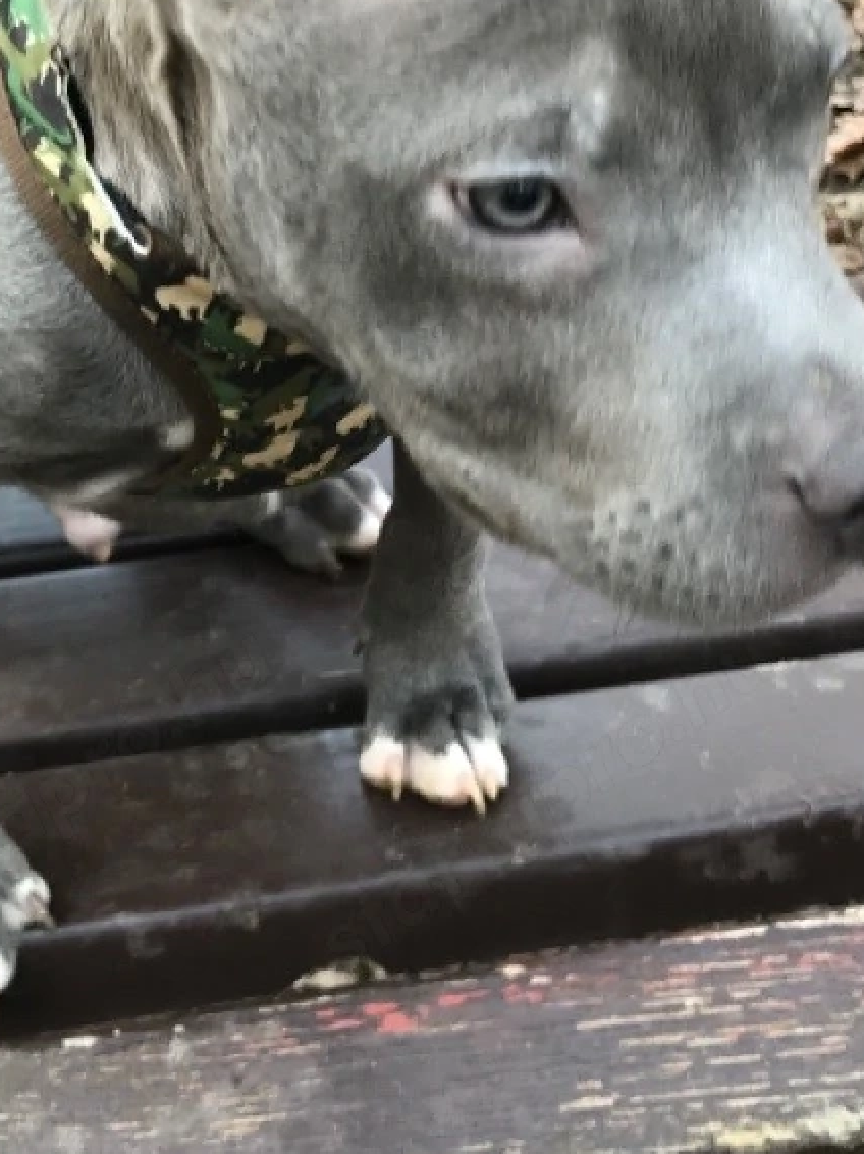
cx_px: 210
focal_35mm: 66
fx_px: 2198
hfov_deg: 22.0
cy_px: 353
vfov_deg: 29.1
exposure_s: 1/100
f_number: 1.8
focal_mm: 3.99
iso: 25
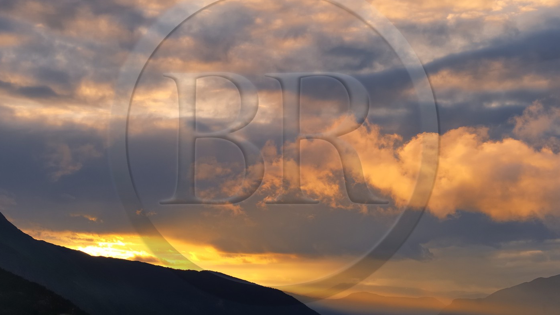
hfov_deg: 31.9
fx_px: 980
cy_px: 139
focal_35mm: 66
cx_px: 273
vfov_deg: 18.2
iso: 200
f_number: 11
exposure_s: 1/80
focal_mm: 55
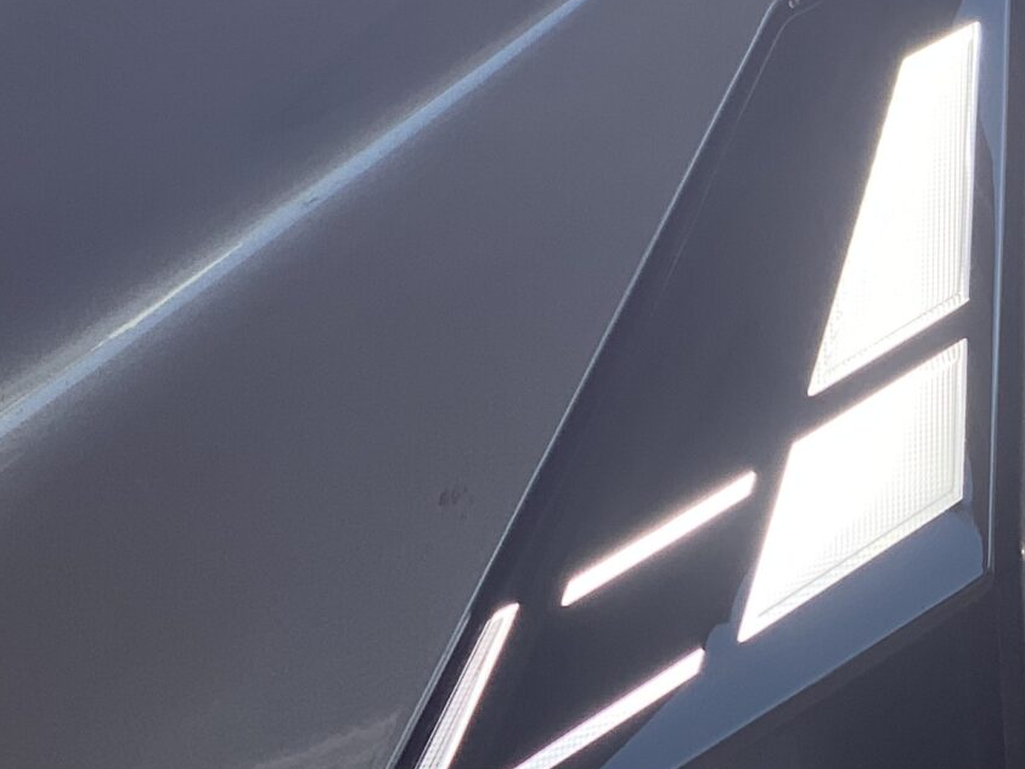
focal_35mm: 158
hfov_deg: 12.5
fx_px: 4678
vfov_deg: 9.2
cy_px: -365
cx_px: 309
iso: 16
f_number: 2.4
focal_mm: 6
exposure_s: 1/125
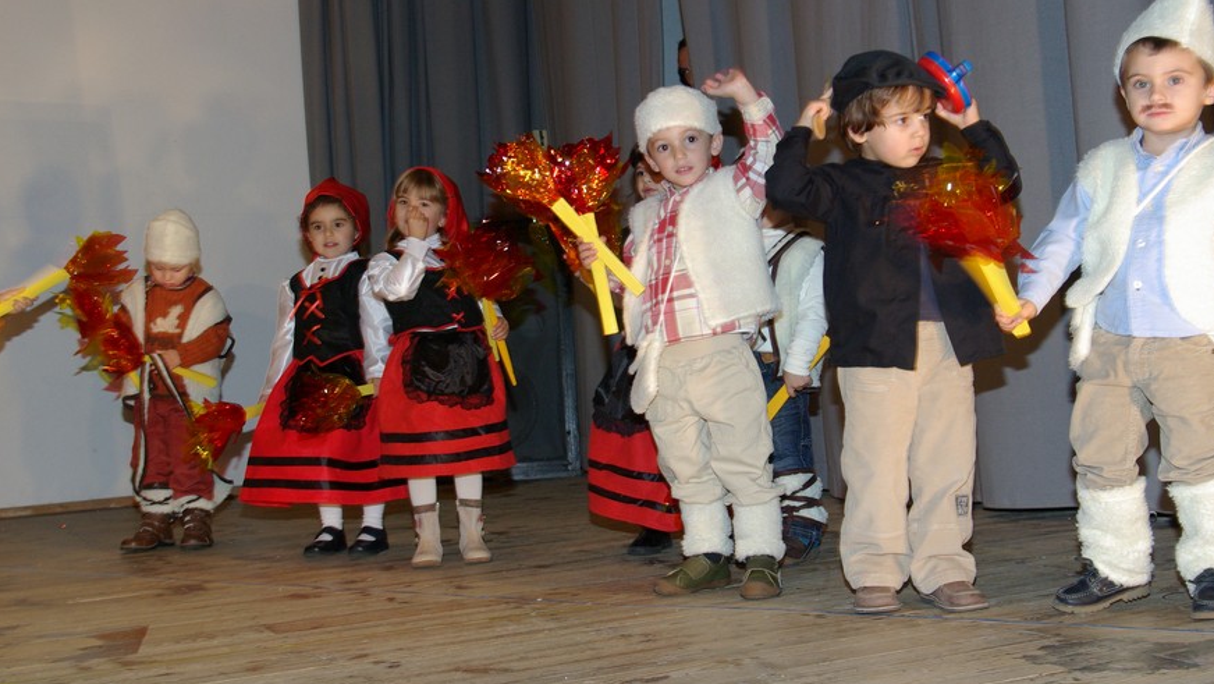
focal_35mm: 48
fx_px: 1546
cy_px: 318
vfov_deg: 24.9
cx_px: 600
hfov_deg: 42.9
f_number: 5.6
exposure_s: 1/45
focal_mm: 26
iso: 400
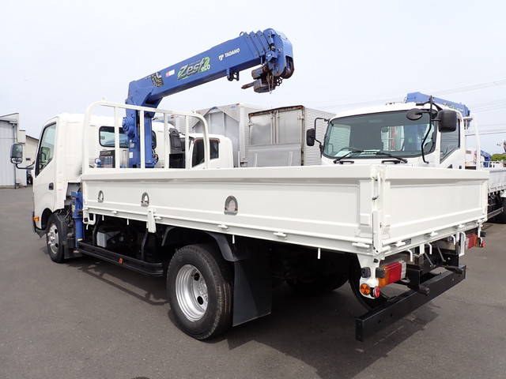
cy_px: 190
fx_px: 365
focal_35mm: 25
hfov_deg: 69.4
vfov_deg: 54.9
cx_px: 253
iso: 100
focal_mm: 4.5
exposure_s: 1/160
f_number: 8
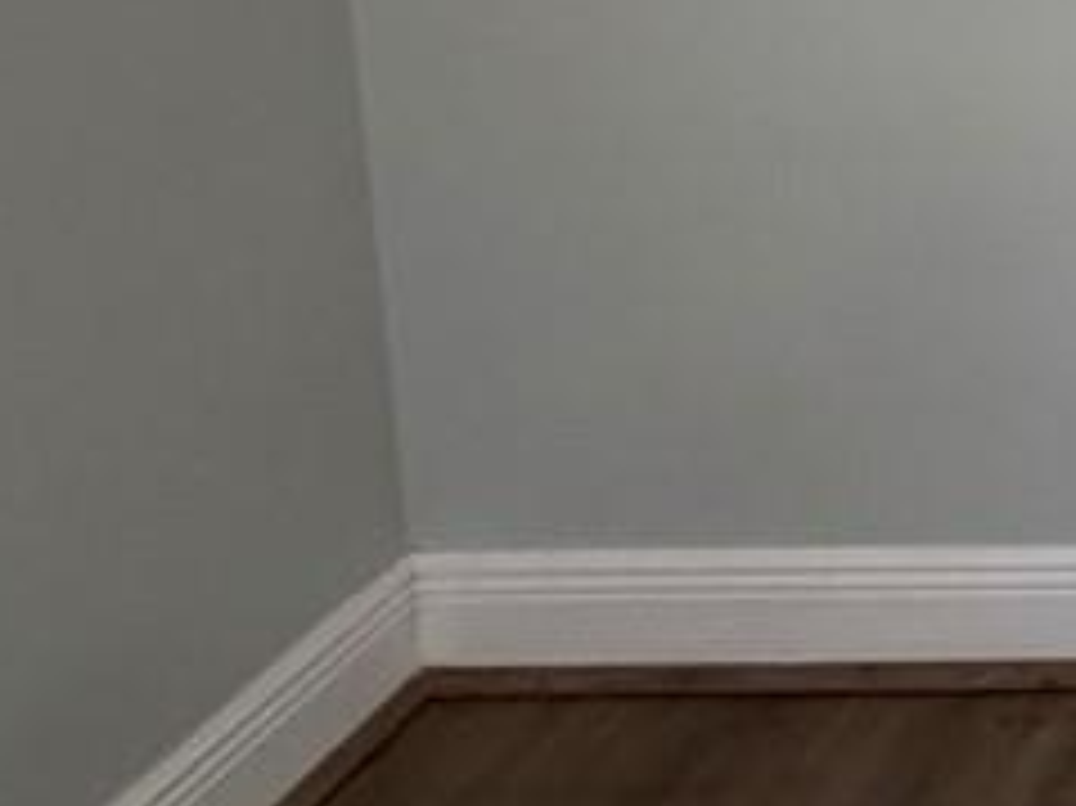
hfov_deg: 21.8
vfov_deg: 19.8
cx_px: 1886
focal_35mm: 60
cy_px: -522
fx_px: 1864
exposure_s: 1/93
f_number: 2.2
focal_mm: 2.22
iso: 320
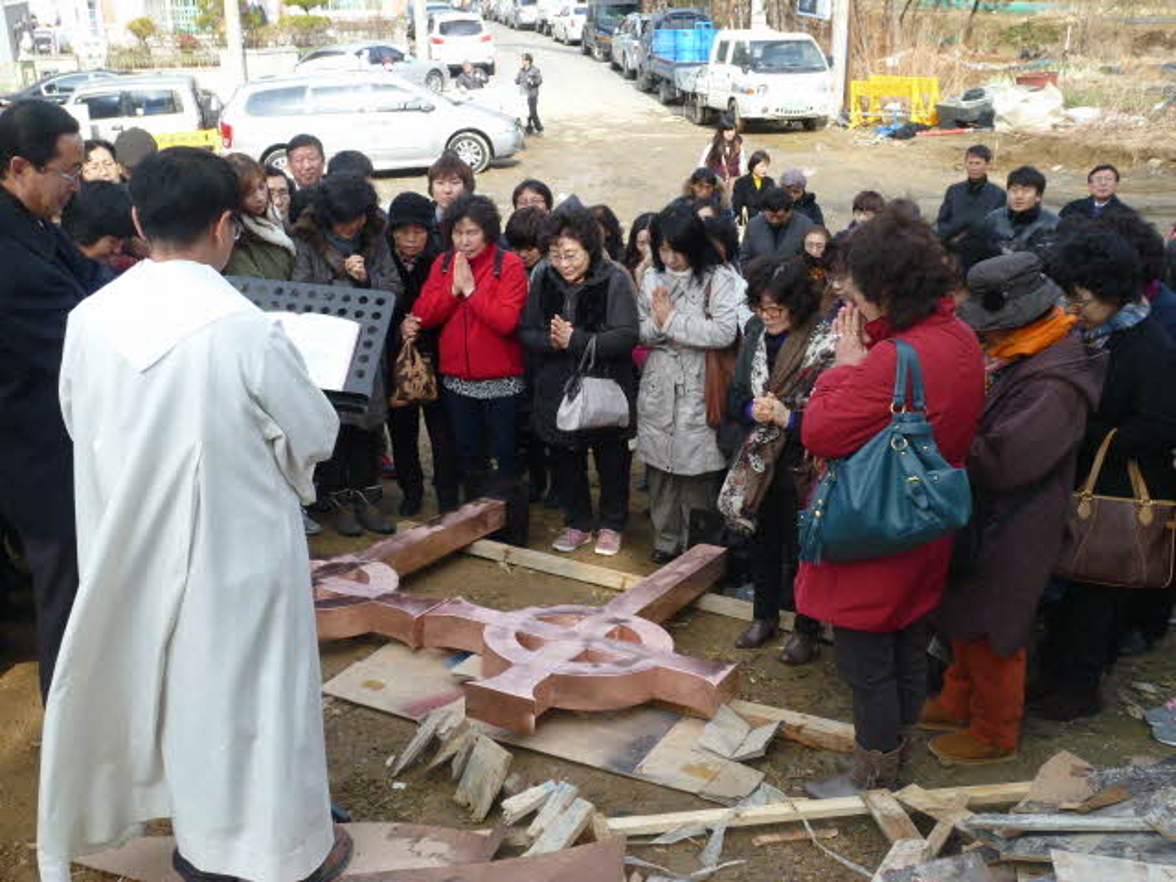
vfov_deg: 41.8
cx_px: 588
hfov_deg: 54.0
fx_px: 1155
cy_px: 441
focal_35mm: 34
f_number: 3.5
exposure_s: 1/250
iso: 80
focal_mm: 6.1
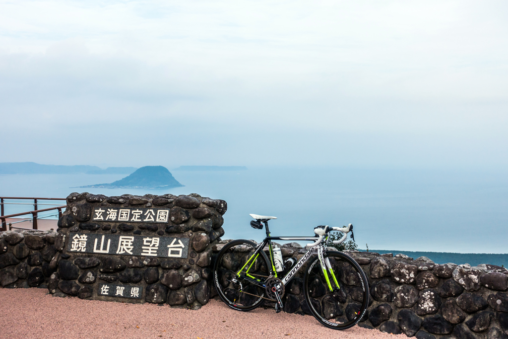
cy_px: 170
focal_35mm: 42
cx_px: 254
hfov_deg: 46.4
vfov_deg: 31.9
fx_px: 592
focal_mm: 15.52
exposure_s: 1/500
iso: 125
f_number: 6.3
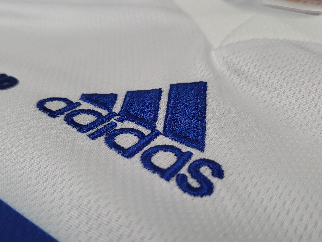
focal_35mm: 26
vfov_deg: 53.1
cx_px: 161
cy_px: 121
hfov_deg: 67.3
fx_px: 242
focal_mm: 4.25
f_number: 1.8
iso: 100
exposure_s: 1/100
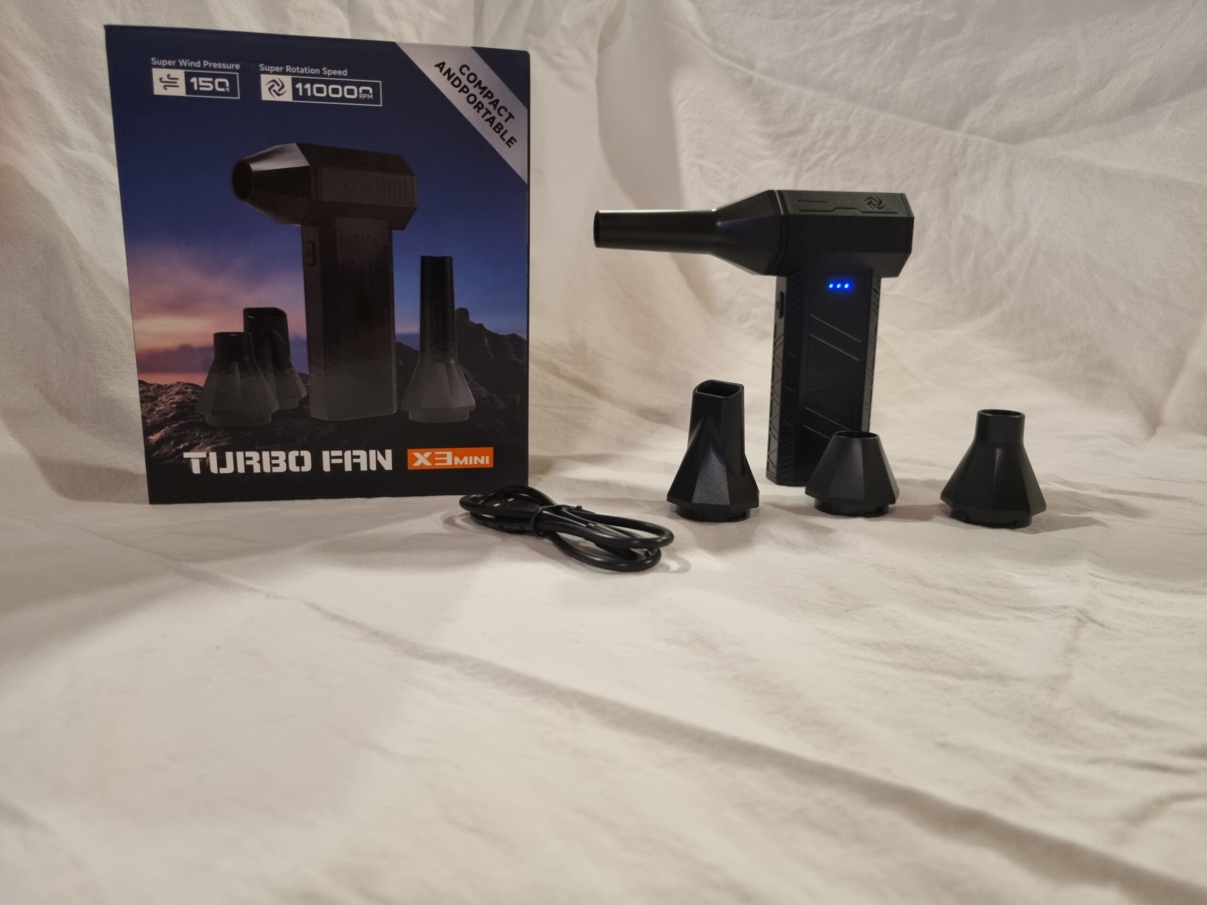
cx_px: 604
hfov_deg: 67.3
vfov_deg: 53.1
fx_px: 907
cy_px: 452
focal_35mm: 26
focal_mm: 5.4
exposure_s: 1/50
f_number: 1.8
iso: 320
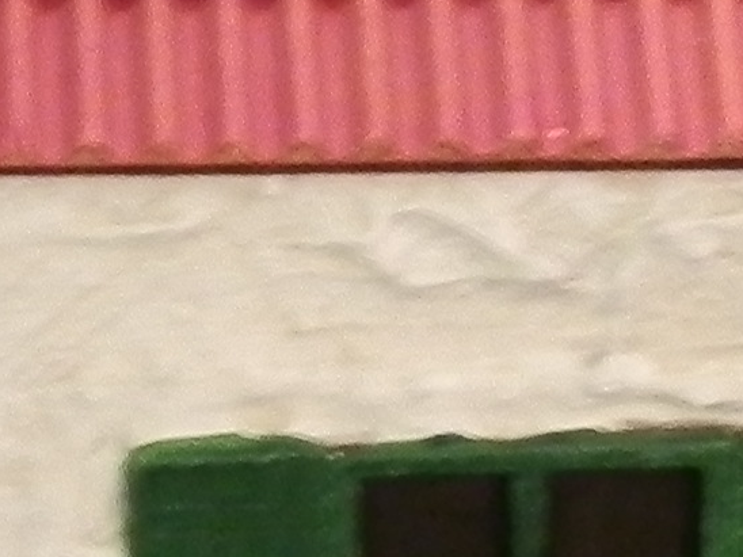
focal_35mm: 477
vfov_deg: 3.1
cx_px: -111
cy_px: 493
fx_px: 10238
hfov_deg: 4.1
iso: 200
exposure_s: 1/10
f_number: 3.7
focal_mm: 10.99
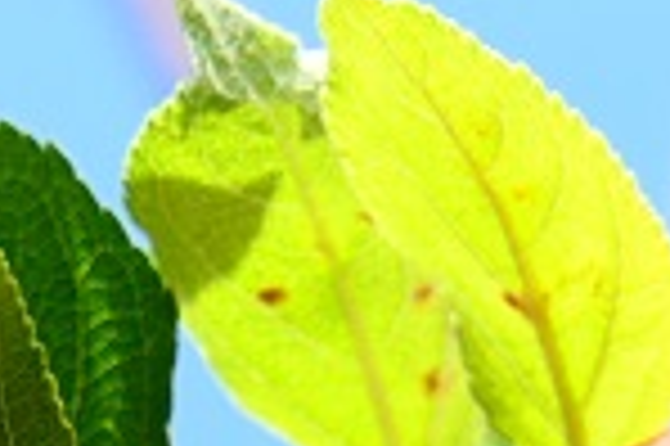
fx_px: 51235
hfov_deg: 0.7
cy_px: 1059
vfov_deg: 0.5
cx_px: 544
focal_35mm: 2756
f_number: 4.5
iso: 125
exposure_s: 1/250
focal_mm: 167
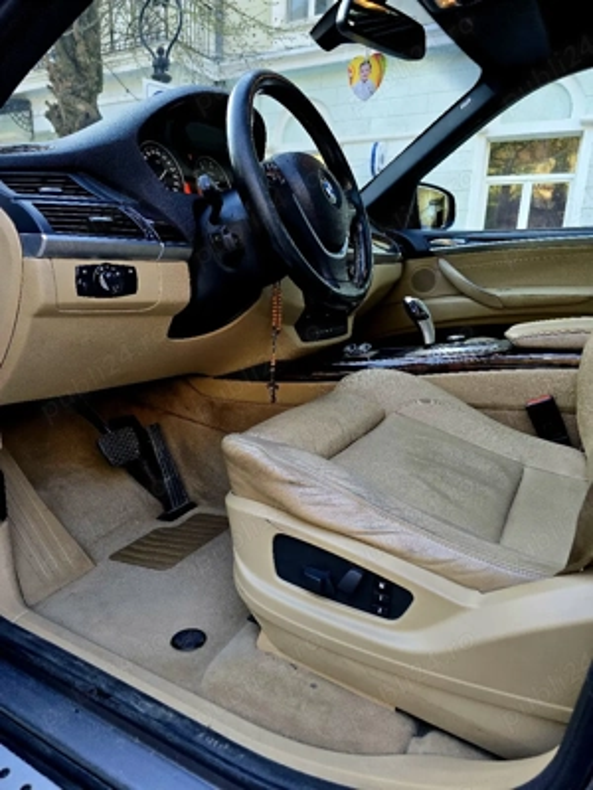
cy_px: 395
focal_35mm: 23
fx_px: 525
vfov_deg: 73.9
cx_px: 296
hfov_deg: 58.9
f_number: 1.7
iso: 125
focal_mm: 6.3
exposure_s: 1/182
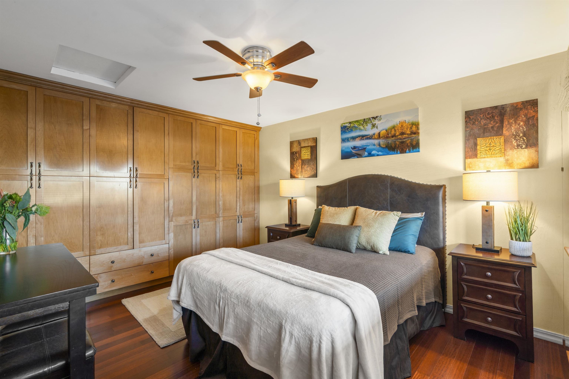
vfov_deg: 73.7
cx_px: 284
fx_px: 253
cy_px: 190
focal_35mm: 16
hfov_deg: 96.7
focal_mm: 16
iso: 100
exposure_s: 1/2
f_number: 8
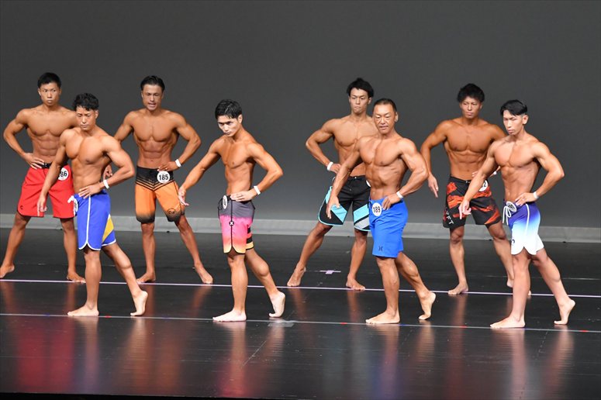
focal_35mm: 217
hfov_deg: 9.5
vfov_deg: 6.3
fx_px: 3621
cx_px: 300
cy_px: 200
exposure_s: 1/400
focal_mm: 145
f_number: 5.6
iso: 5000
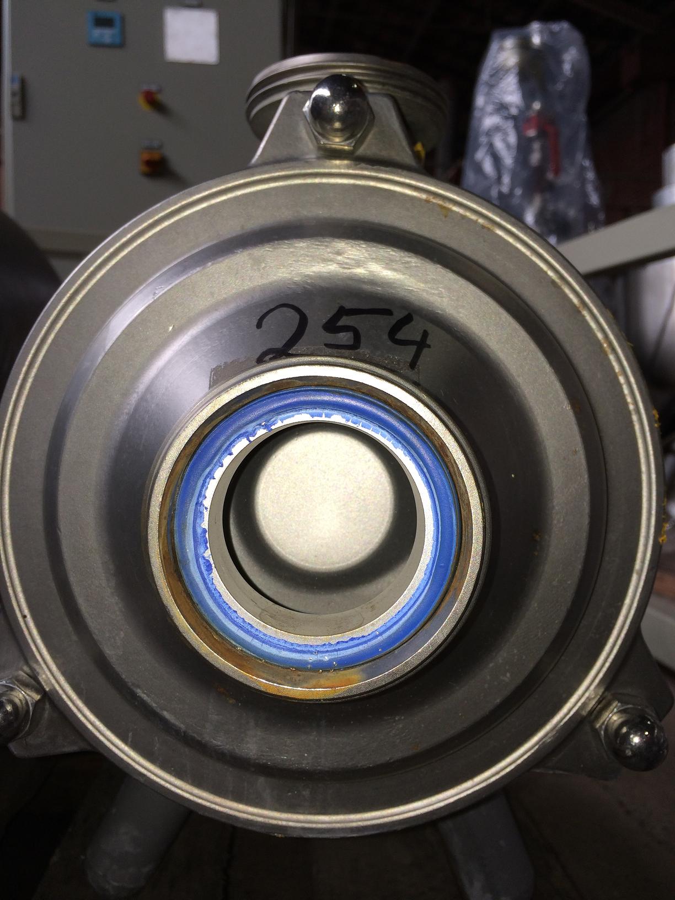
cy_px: 450
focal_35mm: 30
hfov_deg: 46.8
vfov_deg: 60.0
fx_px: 780
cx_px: 338
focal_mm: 4.12
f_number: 2.2
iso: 32
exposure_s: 1/151
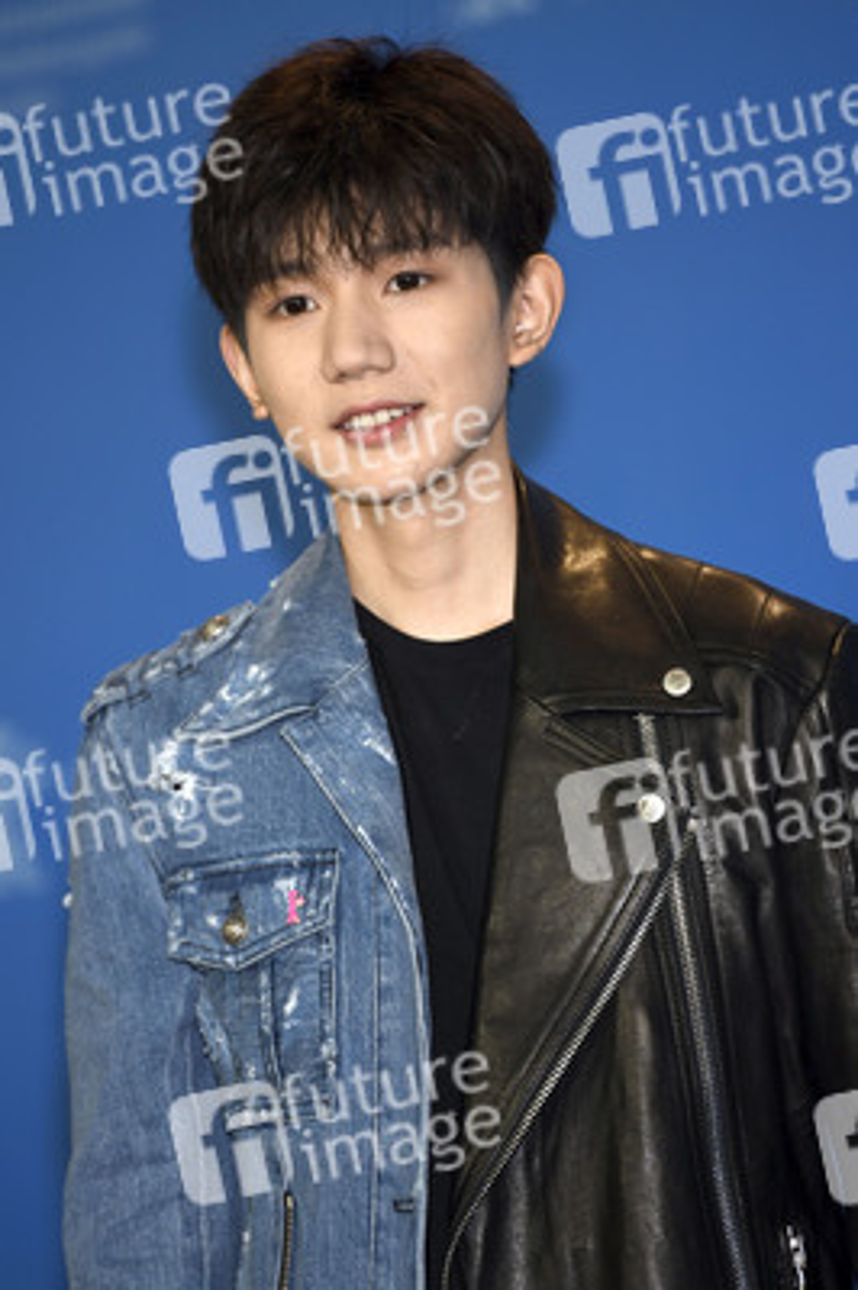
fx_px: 7162
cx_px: 429
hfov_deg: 6.9
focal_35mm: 200
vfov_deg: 10.3
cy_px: 645
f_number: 3.5
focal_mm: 200
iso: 800
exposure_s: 1/400
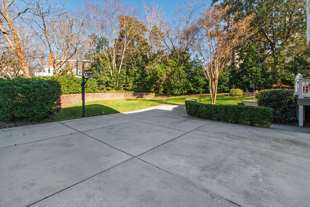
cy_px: 104
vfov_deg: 77.3
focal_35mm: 15
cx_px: 155
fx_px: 129
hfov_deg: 100.4
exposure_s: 1/80
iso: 200
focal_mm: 10
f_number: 8
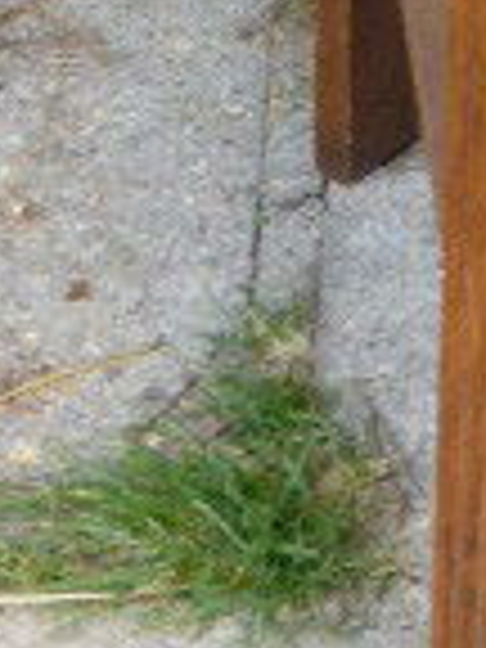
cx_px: 900
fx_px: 5391
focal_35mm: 288
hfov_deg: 5.1
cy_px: -94
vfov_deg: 6.8
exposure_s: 1/125
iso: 500
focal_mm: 11
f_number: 4.8
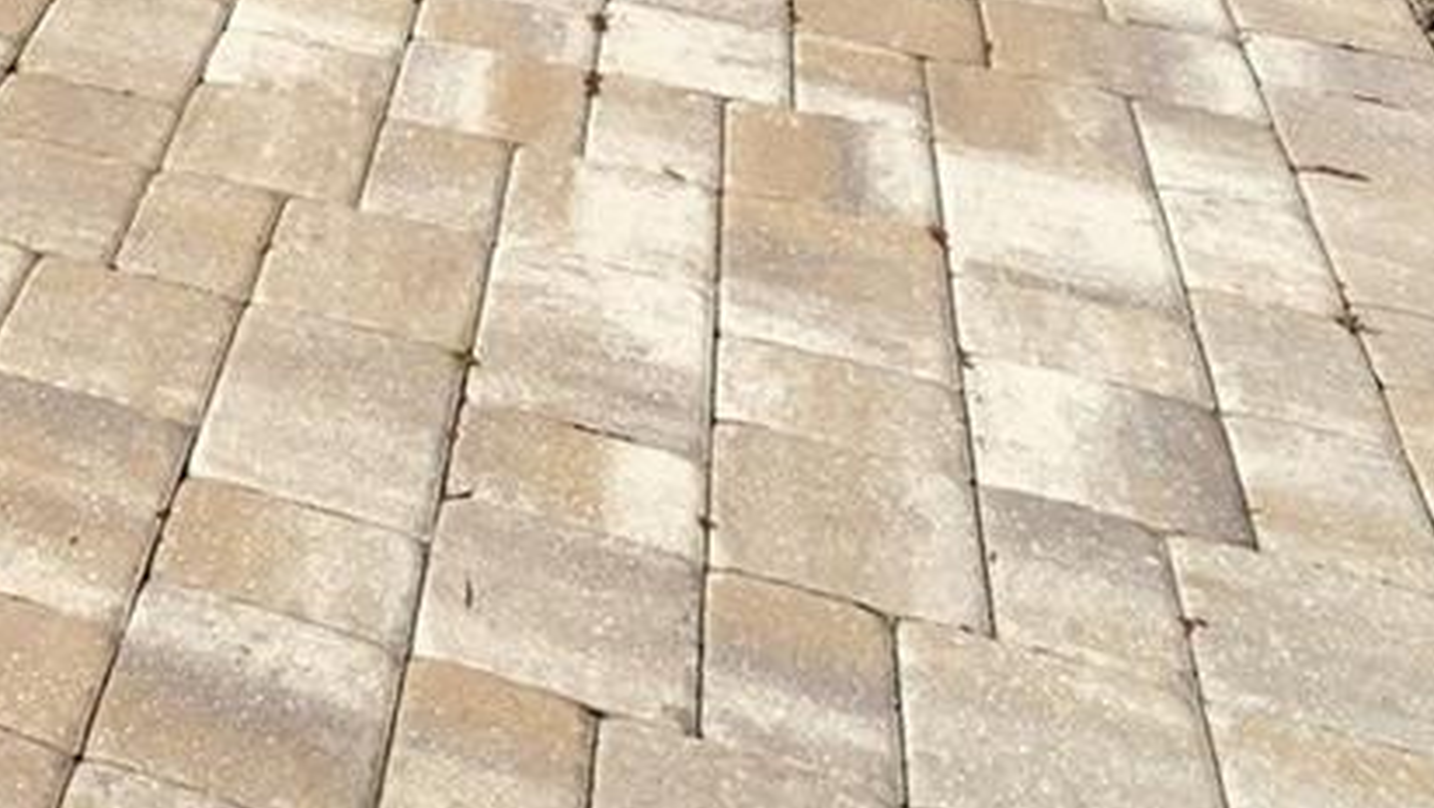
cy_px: -899
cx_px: -317
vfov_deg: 15.7
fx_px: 2168
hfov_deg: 30.6
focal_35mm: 57
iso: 250
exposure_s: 1/1000
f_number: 9
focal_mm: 14
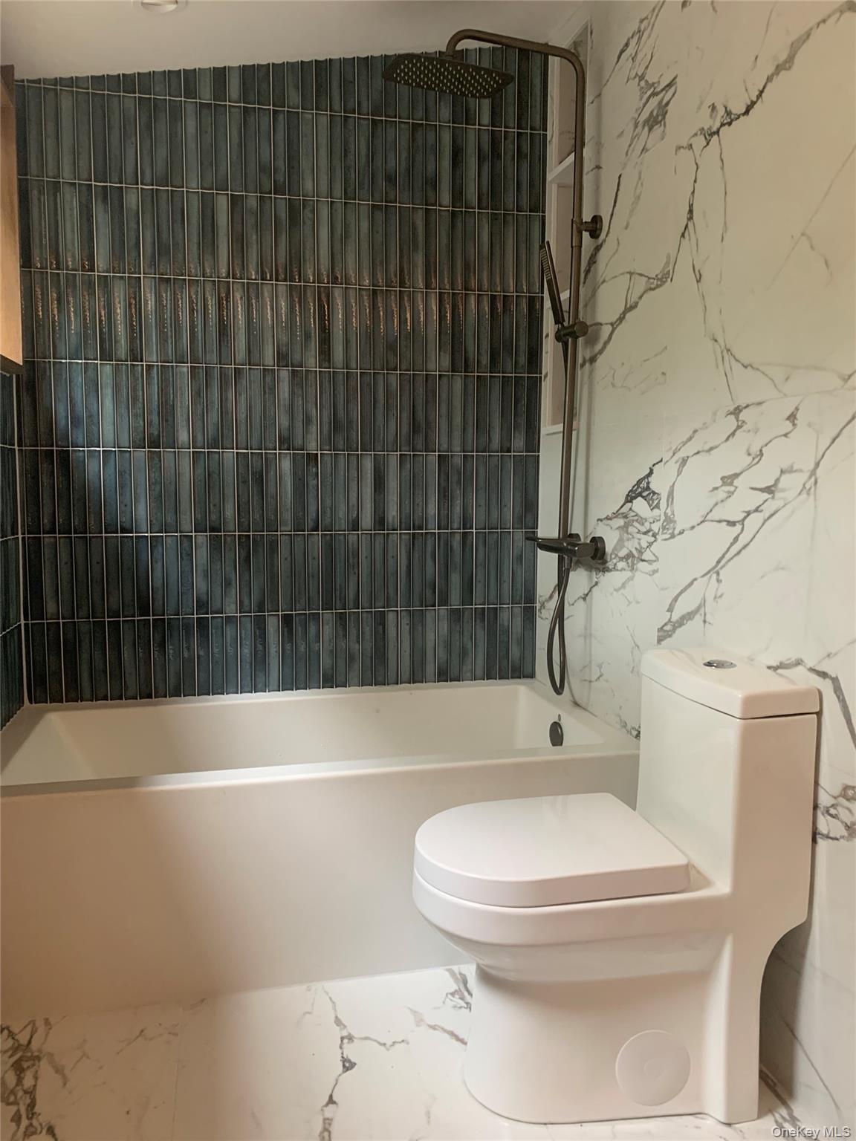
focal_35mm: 26
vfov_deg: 67.3
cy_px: 570
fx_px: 857
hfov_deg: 53.1
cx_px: 428
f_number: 1.8
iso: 320
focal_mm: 4.25
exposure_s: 1/60
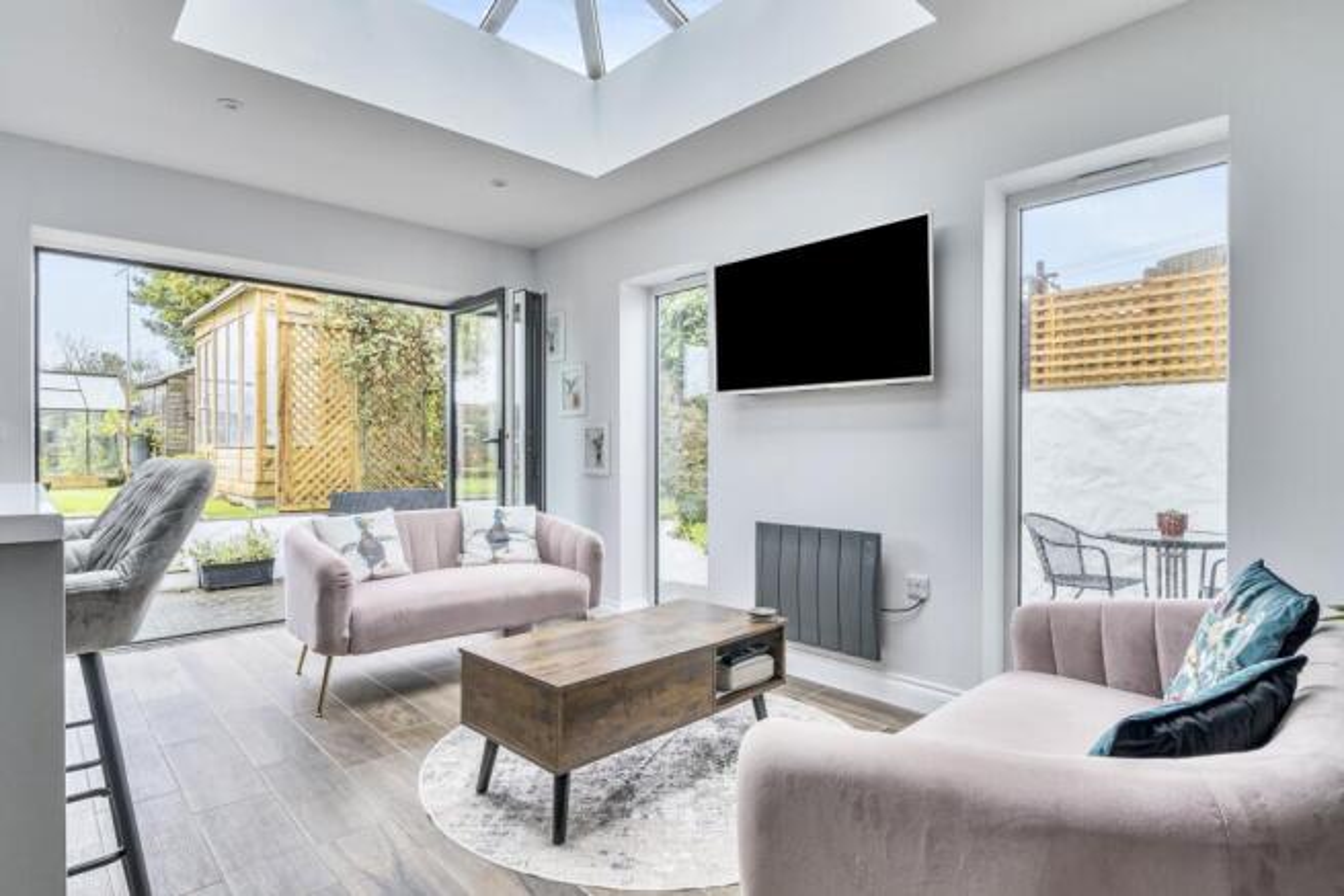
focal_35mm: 18
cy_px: 448
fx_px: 672
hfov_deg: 90.0
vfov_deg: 67.4
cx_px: 672
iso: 100
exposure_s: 1.6
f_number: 8
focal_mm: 12
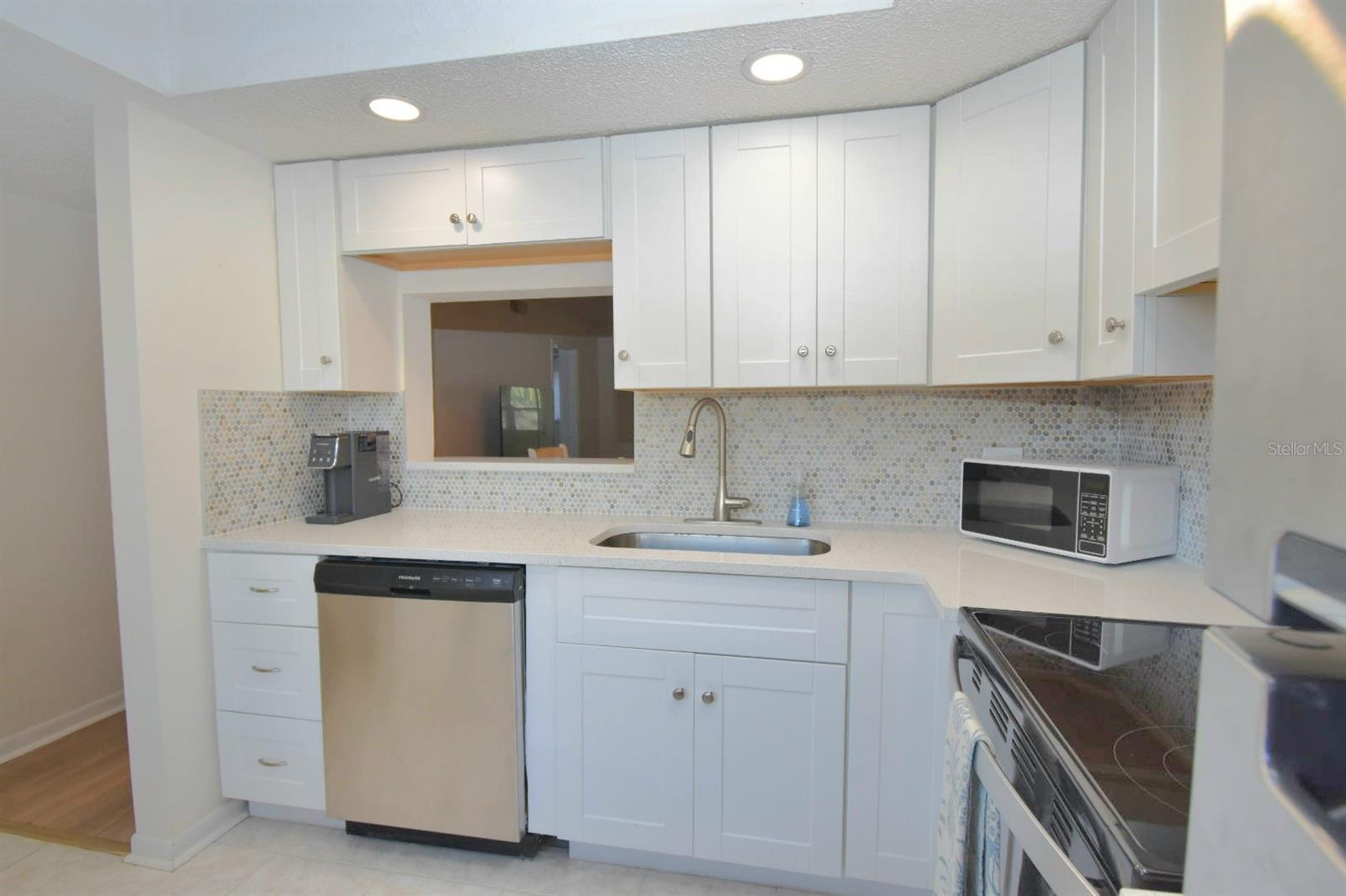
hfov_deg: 92.5
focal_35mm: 17
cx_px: 673
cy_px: 448
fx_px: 645
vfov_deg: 69.6
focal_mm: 11.5
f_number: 5.6
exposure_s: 1/125
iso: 400
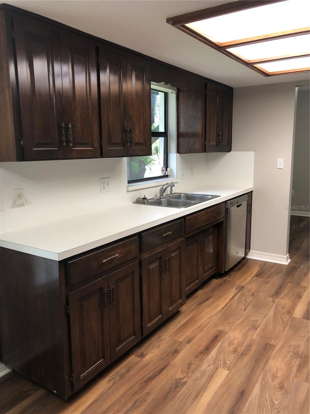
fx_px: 334
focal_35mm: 28
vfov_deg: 63.4
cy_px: 207
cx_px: 155
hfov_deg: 49.7
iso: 40
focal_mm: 4
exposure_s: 1/24
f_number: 1.8
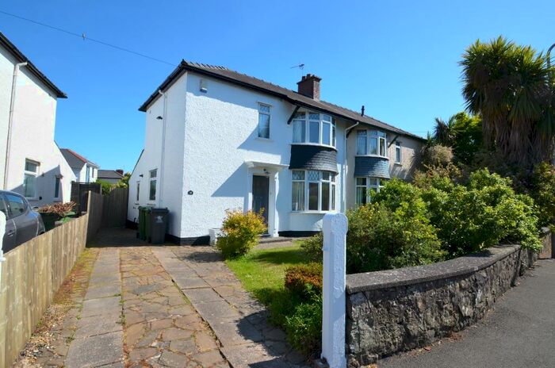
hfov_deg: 90.1
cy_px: 184
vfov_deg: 67.2
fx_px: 277
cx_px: 278
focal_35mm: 18
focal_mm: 12
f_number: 8
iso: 110
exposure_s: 1/250
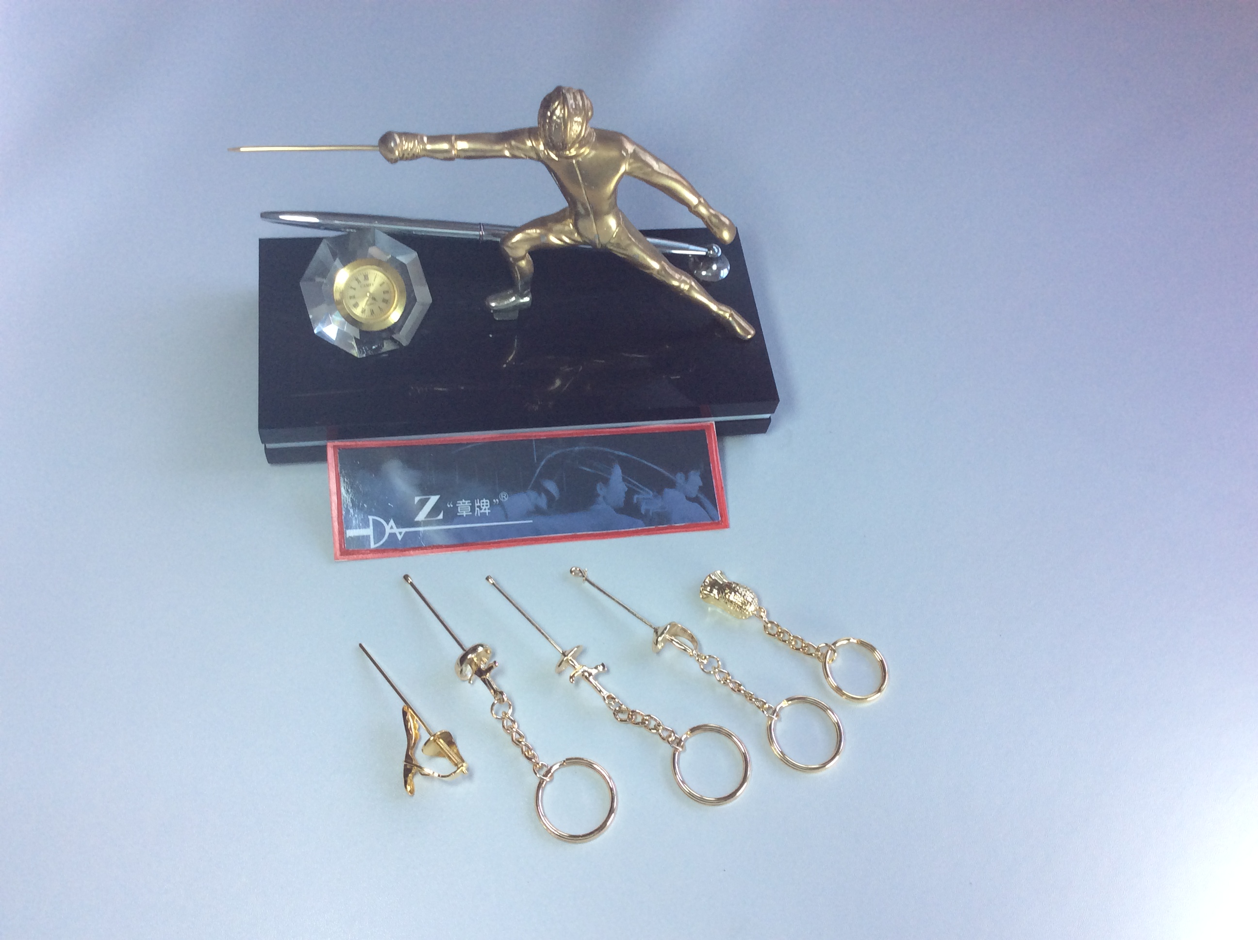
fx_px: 1161
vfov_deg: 44.1
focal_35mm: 32
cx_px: 629
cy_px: 470
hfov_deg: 56.9
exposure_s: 1/120
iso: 40
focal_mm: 3.3
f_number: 2.4
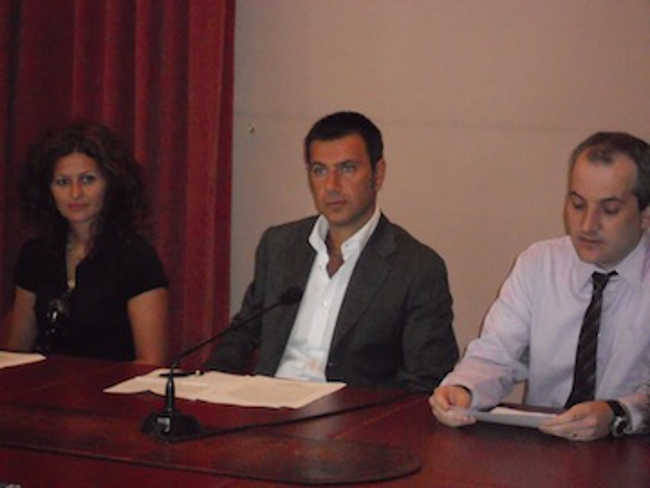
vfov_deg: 13.7
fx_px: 2028
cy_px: 244
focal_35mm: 108
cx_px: 325
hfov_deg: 18.2
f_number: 5.9
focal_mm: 19.6
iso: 1600
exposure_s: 1/60
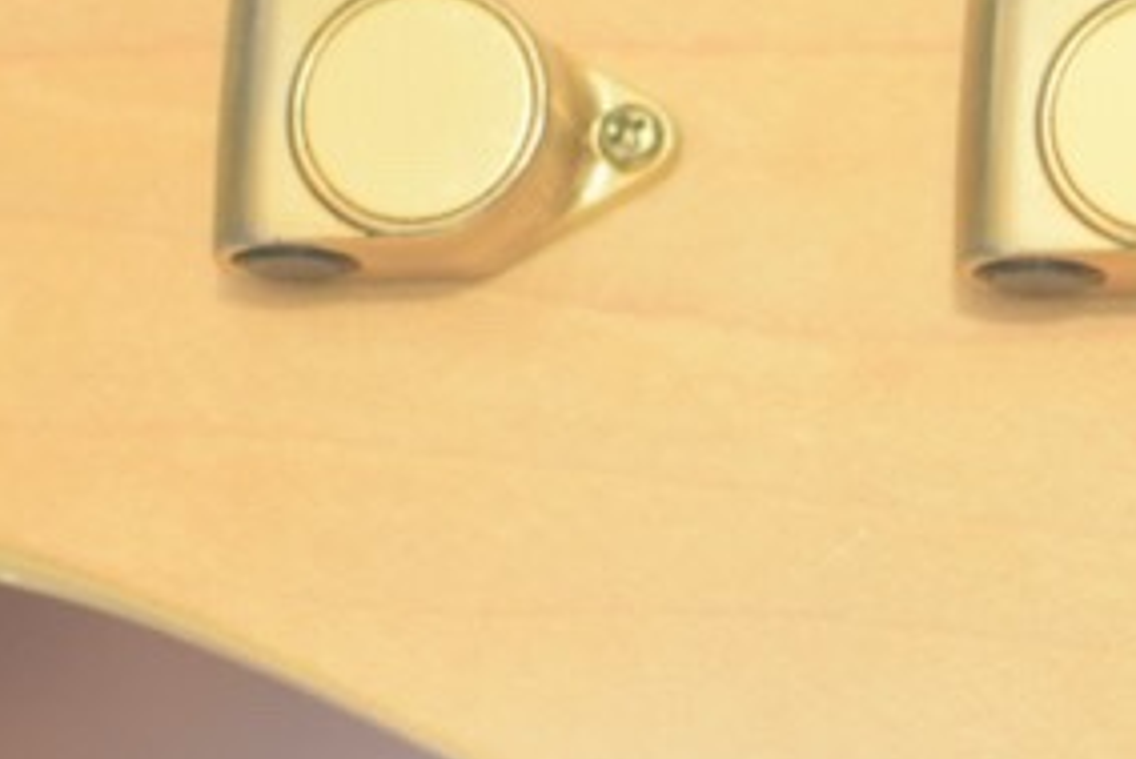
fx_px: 7490
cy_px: 64
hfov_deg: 8.7
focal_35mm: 237
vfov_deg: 5.8
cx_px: 955
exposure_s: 1/160
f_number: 1.8
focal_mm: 35
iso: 400
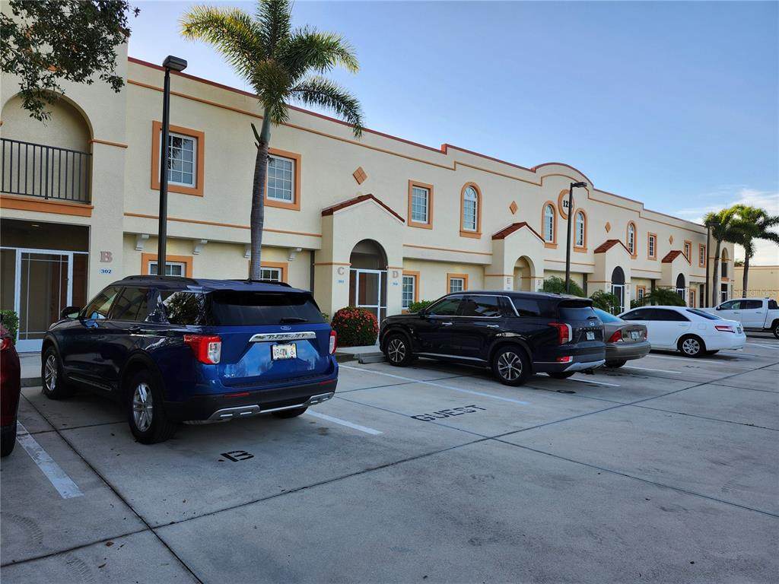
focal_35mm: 23
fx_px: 518
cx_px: 390
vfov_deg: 58.9
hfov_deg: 73.9
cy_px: 292
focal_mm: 5.54
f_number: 1.8
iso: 25
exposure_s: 1/276
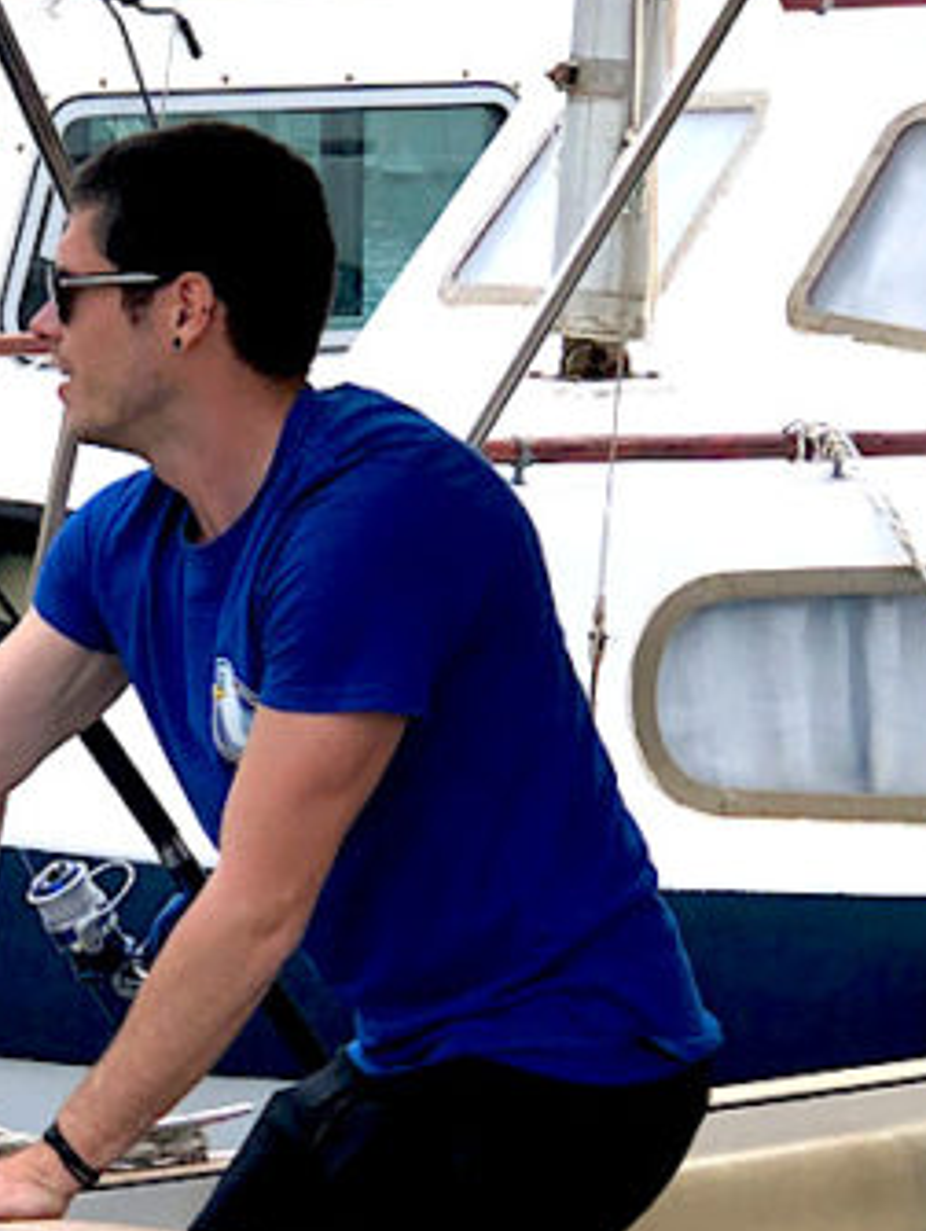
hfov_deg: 8.5
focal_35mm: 174
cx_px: -48
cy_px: 830
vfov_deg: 11.3
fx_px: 6194
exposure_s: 1/906
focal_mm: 6.6
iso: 20
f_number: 2.8
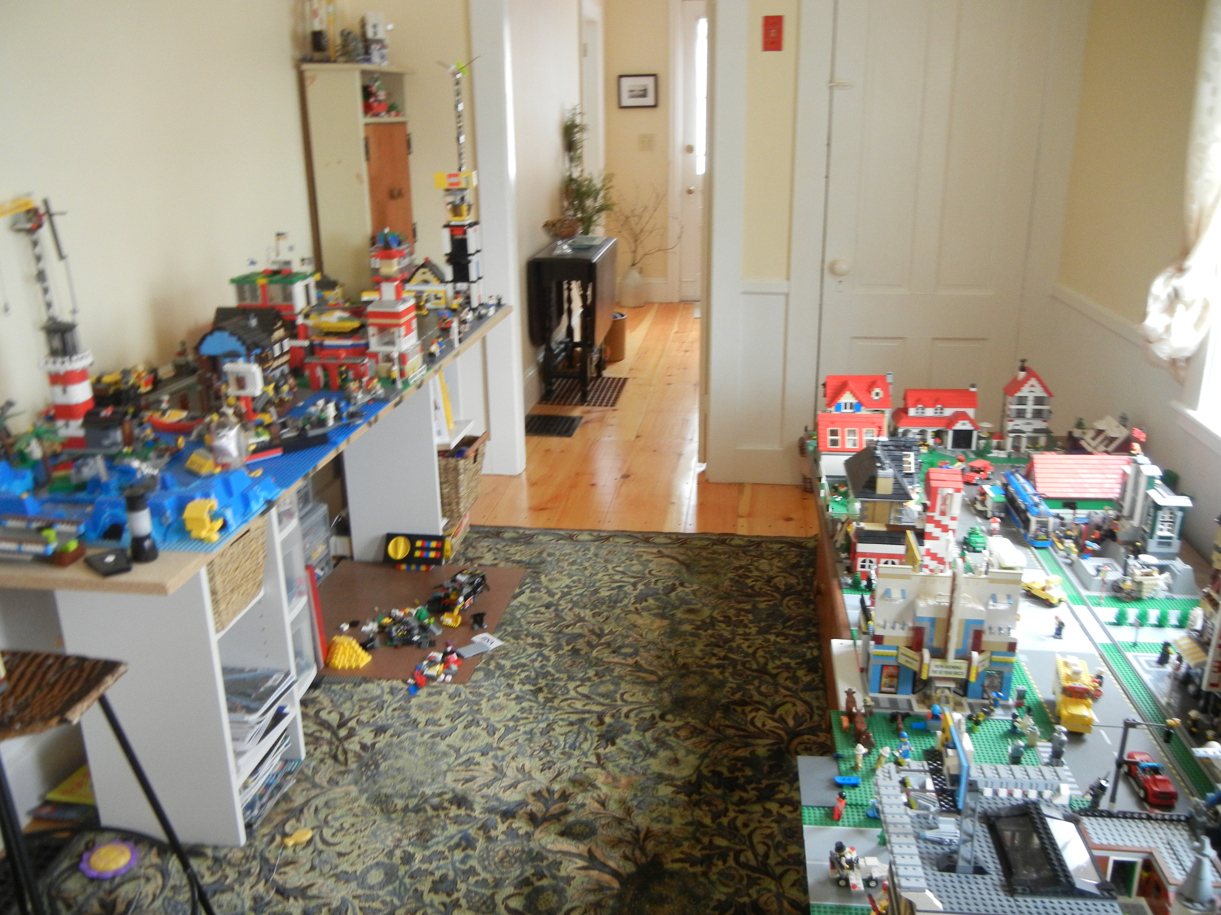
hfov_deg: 60.0
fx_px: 1058
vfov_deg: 46.8
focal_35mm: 30
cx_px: 610
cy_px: 458
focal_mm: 5.4
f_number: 3.5
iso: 400
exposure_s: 1/6.5
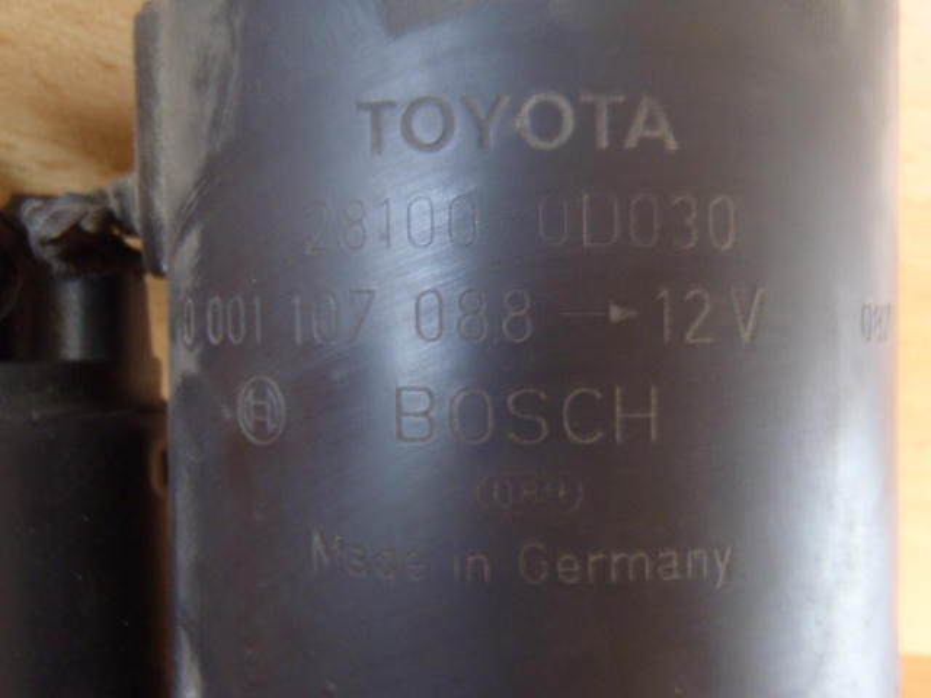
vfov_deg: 38.7
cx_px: 466
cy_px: 349
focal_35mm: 37
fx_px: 995
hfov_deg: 50.1
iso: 320
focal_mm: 6.64
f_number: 4.7
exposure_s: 1/4
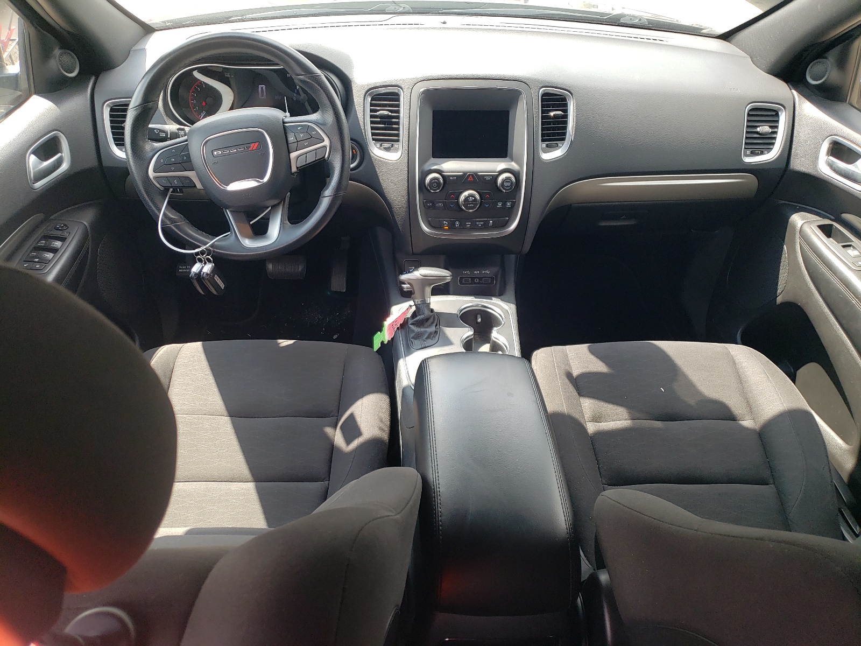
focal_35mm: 26
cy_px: 323
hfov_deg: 67.3
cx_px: 430
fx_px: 647
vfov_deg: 53.1
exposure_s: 1/244
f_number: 1.5
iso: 50
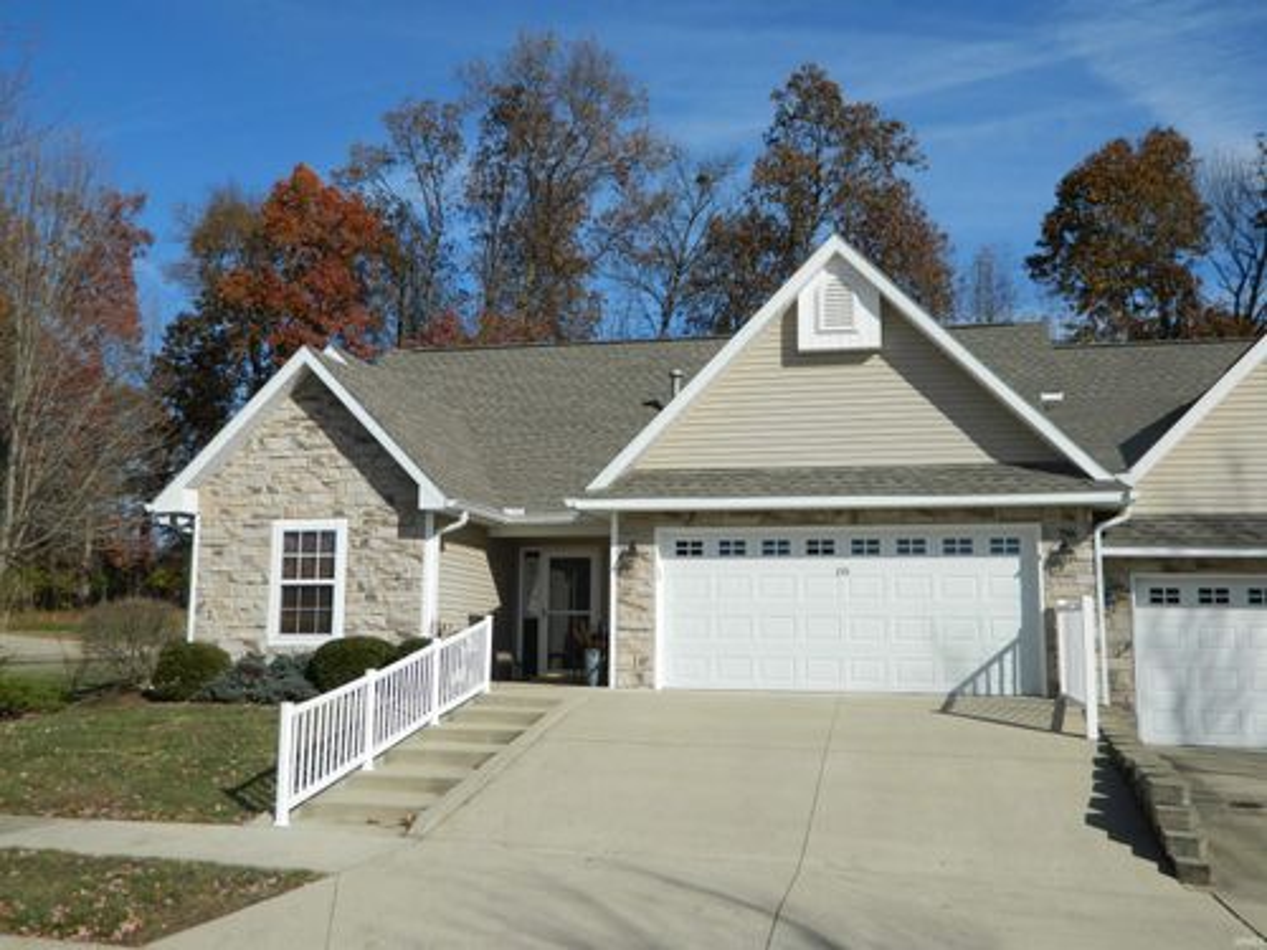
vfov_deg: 40.7
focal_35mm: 35
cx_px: 634
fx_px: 1281
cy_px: 475
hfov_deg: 52.6
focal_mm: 6.2
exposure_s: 1/320
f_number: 9.4
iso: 110
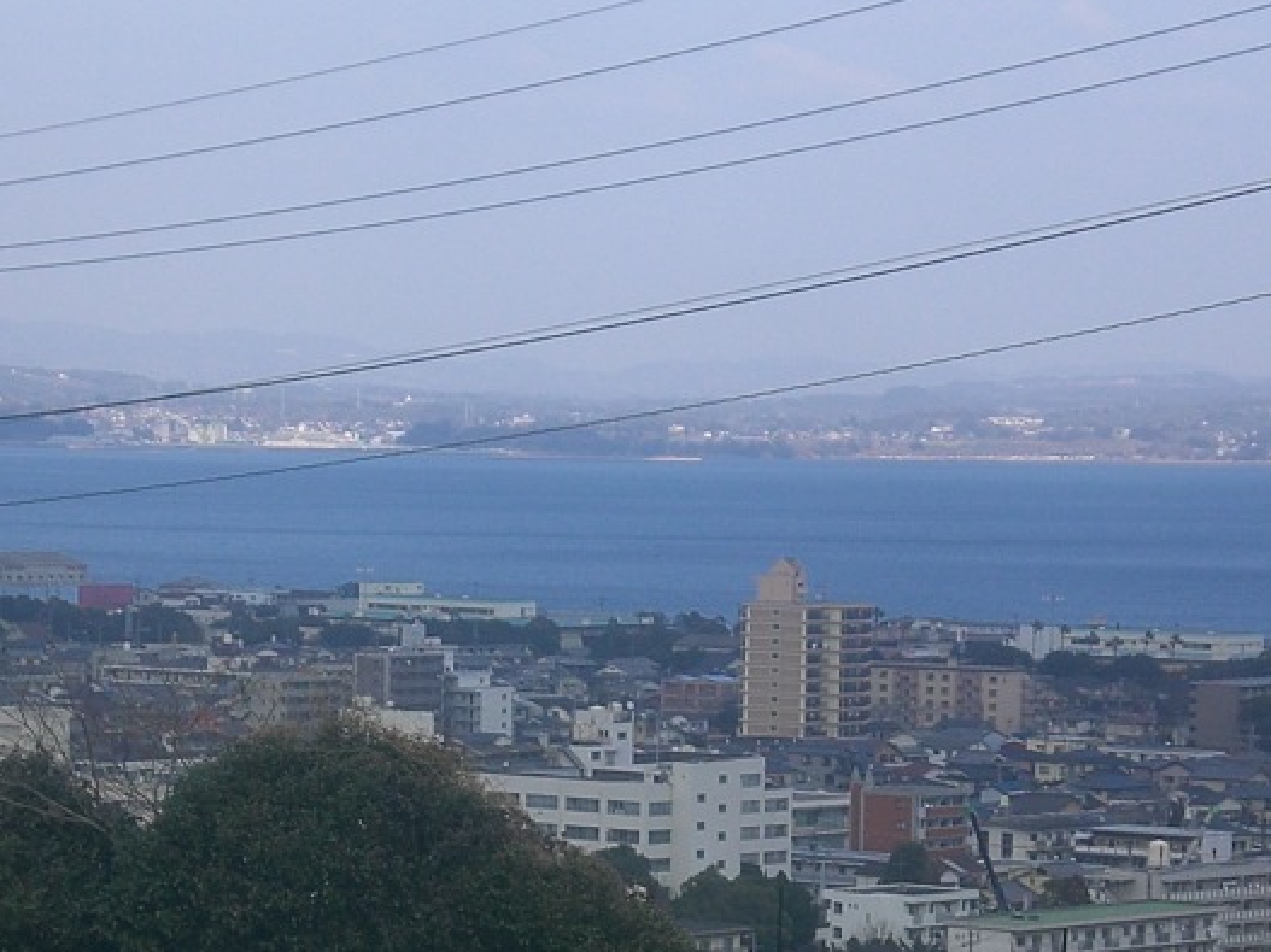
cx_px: 576
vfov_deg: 9.0
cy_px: 752
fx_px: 6057
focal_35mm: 165
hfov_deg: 12.0
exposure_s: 1/250
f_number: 5
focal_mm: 14.49
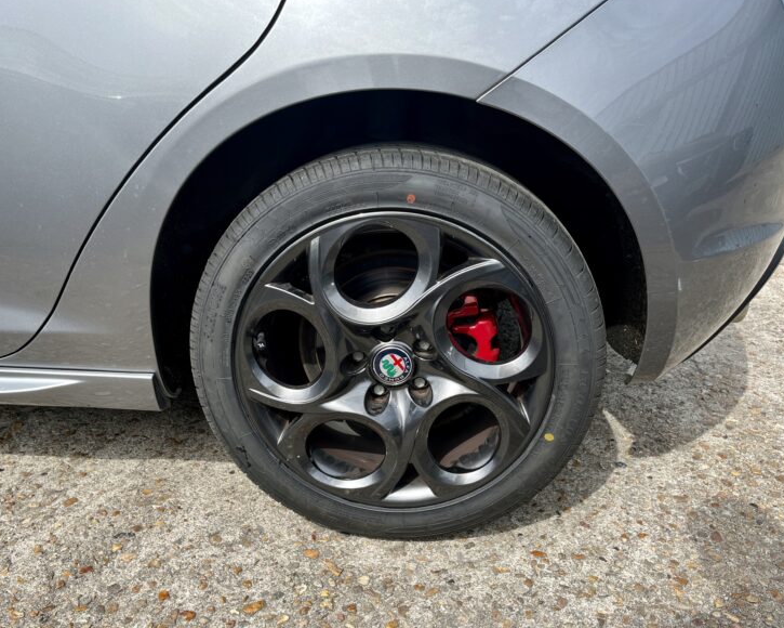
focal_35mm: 28
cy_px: 312
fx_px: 650
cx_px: 381
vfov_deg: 51.5
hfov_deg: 62.2
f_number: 1.6
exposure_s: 1/1086
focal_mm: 5.1
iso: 50
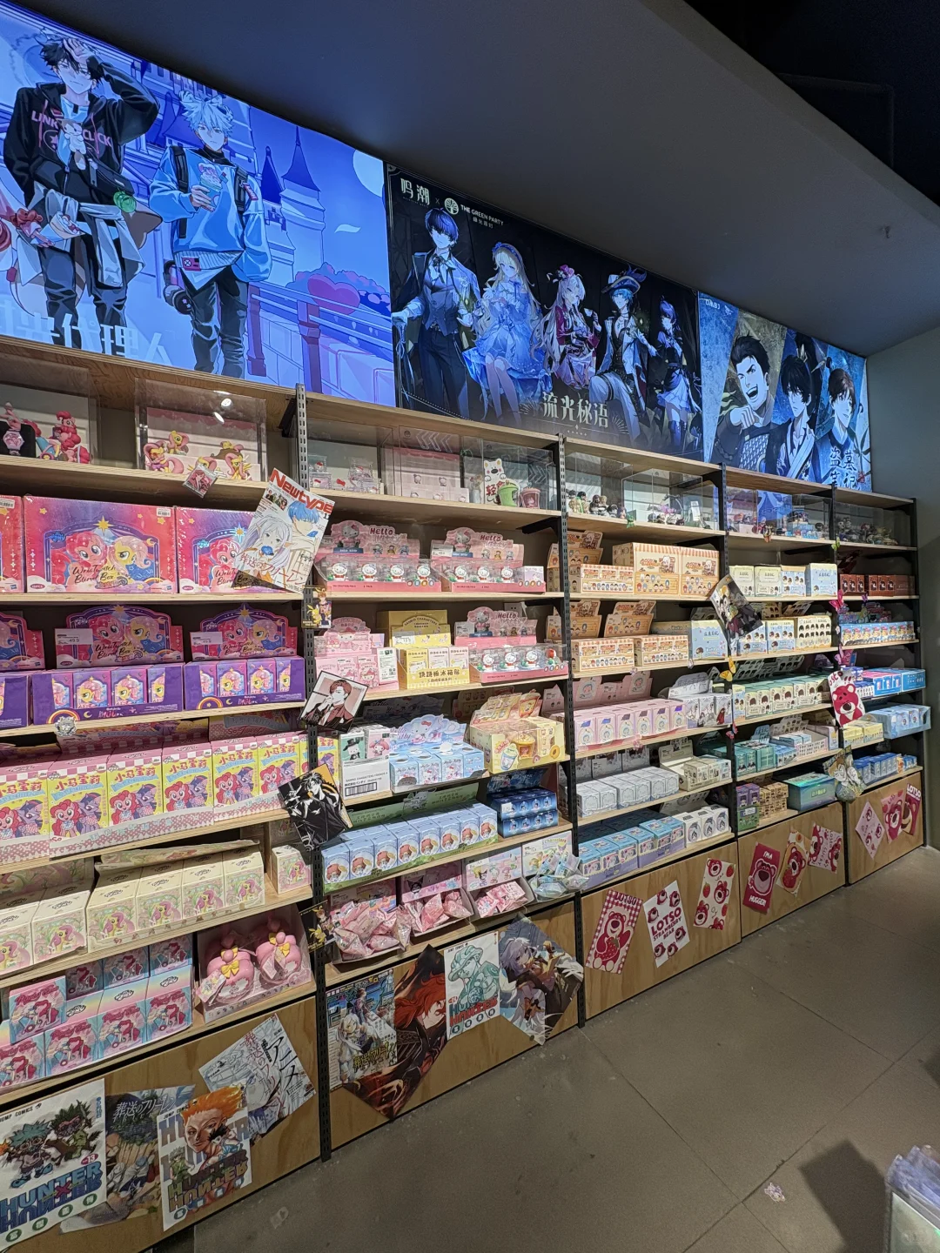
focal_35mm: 14
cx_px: 470
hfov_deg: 85.7
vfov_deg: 102.1
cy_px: 626
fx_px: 507
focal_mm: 2.22
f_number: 2.2
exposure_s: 1/100
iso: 50
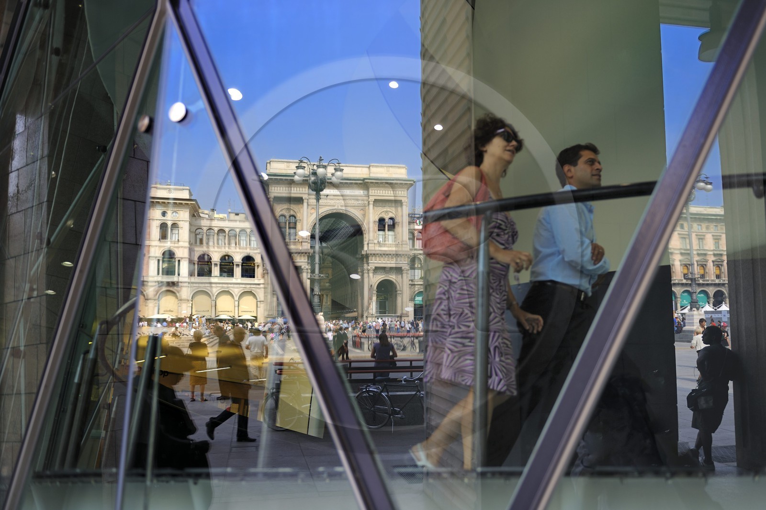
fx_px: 617
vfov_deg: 44.9
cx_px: 383
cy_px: 255
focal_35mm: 29
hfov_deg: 63.7
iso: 200
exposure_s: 1/200
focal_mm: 29
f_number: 2.8
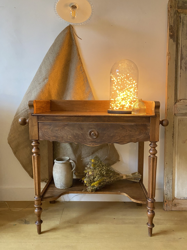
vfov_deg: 67.3
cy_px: 125
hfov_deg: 53.1
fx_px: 187
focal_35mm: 26
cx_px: 94
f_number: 1.8
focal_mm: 4.25
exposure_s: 1/33
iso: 500
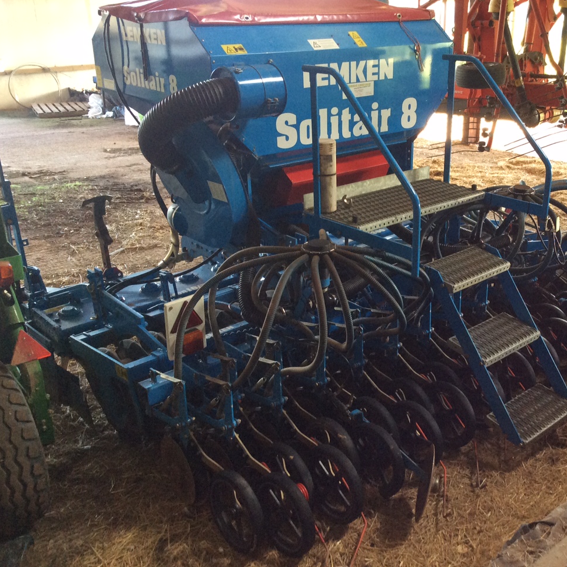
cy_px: 283
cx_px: 370
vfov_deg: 43.9
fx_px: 704
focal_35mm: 38
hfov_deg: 43.3
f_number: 2.4
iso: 100
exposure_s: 1/25
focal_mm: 3.3
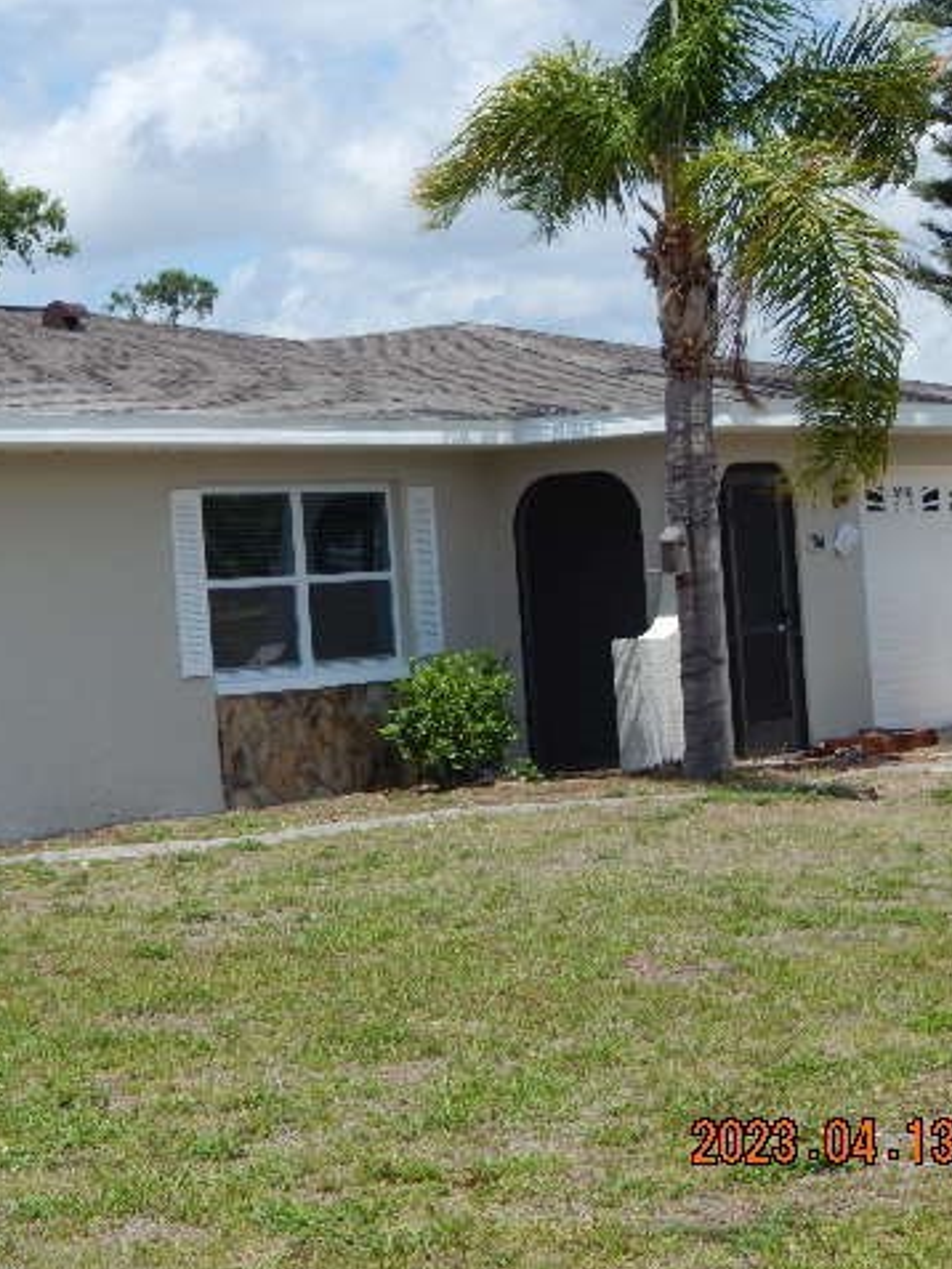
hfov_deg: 13.0
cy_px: 636
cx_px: 367
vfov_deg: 17.3
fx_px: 4178
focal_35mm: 114
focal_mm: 15.3
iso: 125
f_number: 4.3
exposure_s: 1/1250
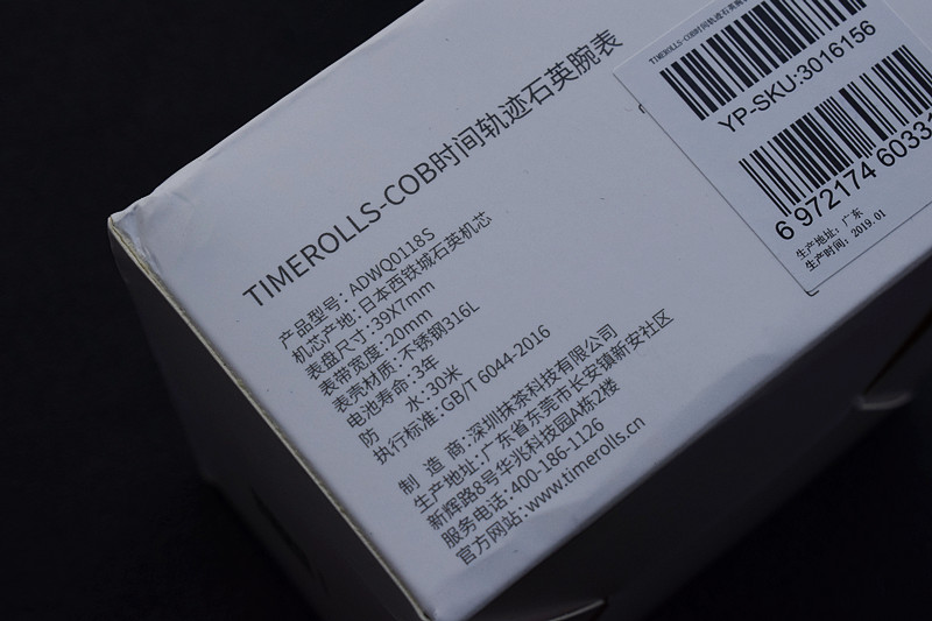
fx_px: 2135
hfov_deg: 24.6
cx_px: 466
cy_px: 310
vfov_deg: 16.5
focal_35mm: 82
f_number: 11
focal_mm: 55
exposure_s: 1/500
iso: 800
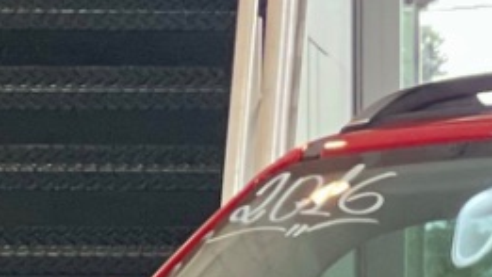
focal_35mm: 617
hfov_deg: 3.5
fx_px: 8052
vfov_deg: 2.0
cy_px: 541
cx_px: 713
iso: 400
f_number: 2.8
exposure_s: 1/30
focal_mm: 9
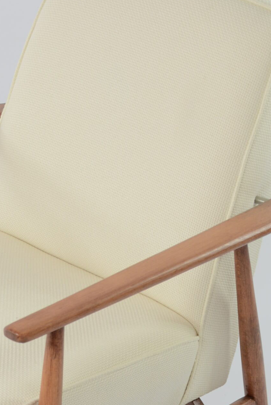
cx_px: 52
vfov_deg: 17.9
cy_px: 281
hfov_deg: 12.0
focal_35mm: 114
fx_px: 1285
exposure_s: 1/125
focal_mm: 32
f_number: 5.6
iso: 320
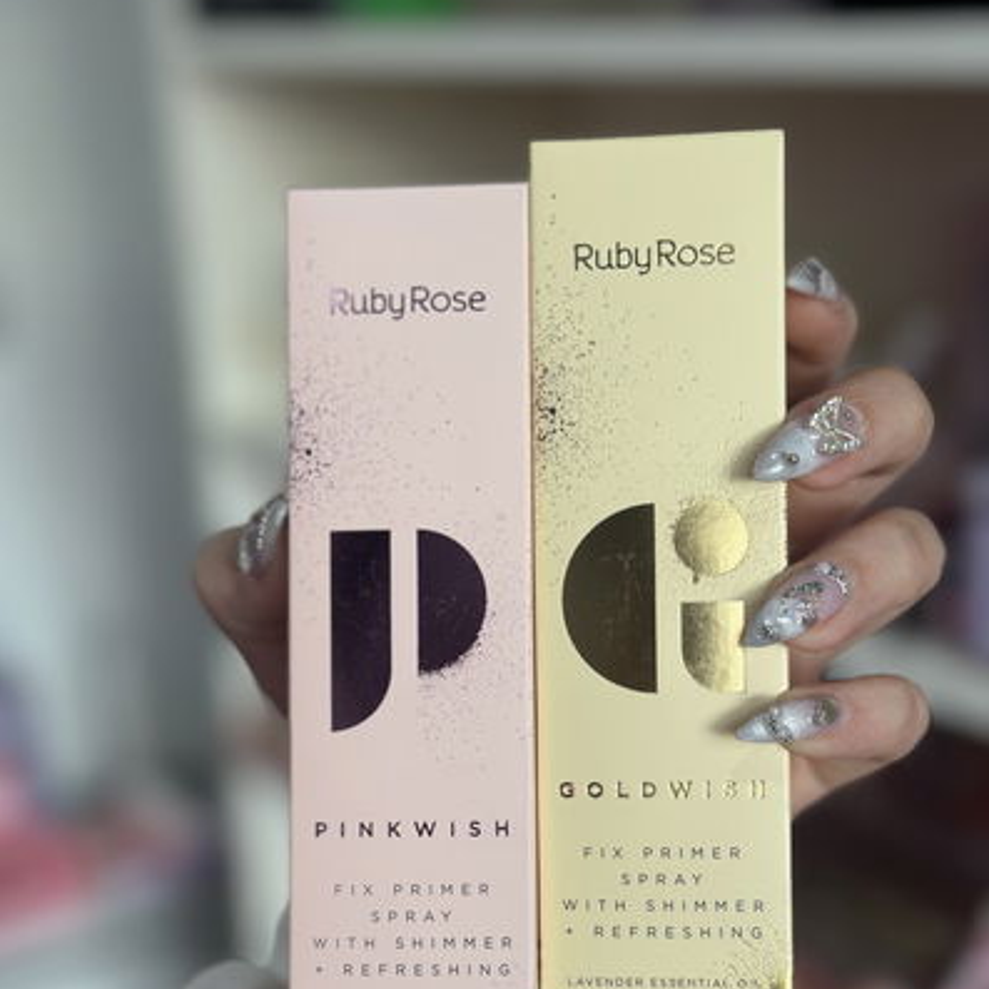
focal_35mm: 57
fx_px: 1842
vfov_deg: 29.9
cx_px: 496
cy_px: 646
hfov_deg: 30.0
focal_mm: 6.86
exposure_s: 1/138
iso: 64
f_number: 1.78
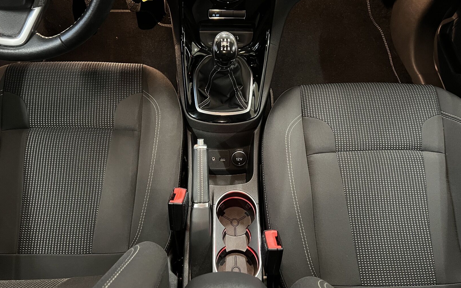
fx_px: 364
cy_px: 146
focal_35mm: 29
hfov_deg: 64.6
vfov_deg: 43.2
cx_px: 226
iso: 640
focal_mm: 5.7
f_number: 1.5
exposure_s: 1/30
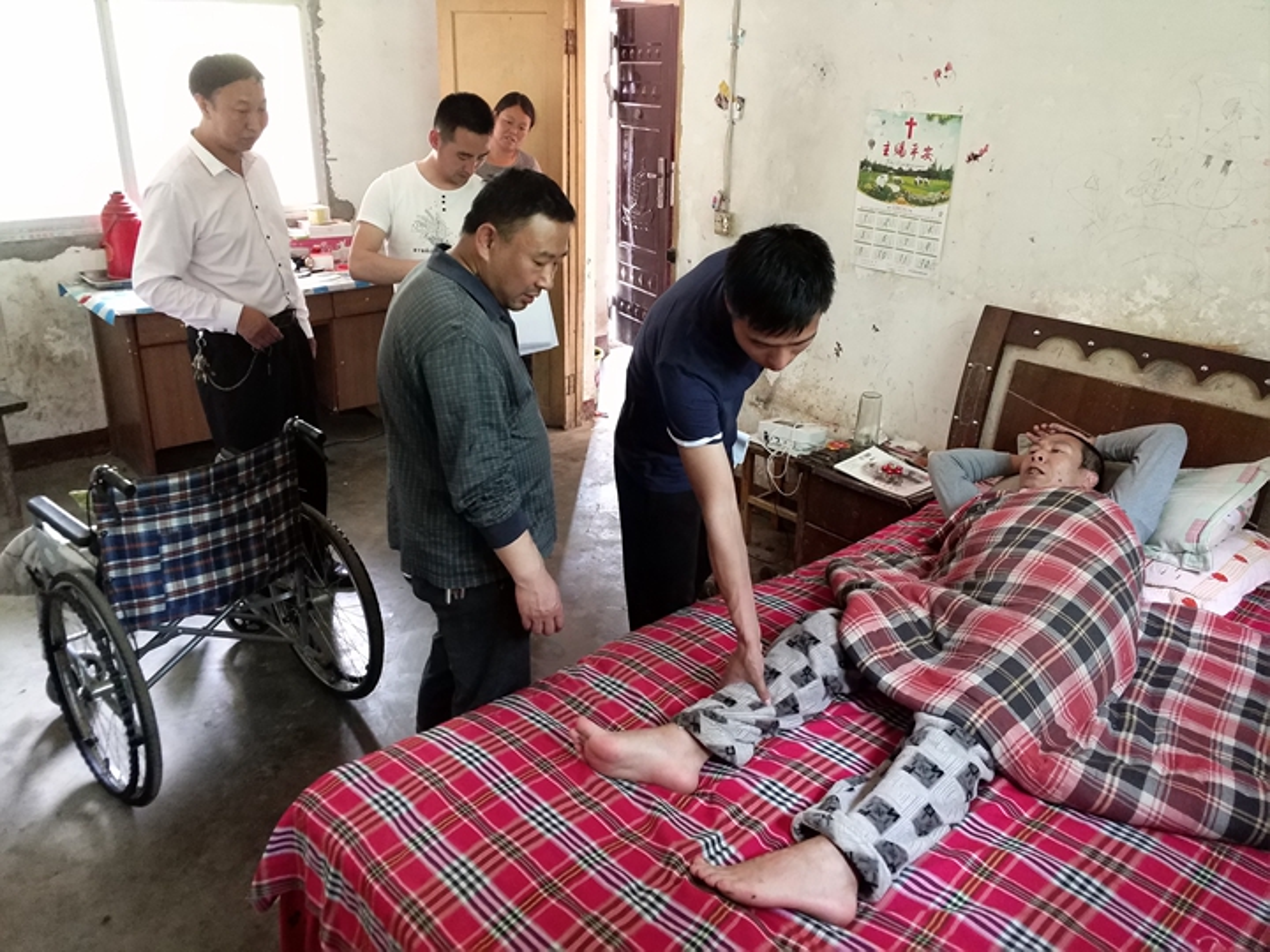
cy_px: 476
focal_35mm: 25
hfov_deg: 69.4
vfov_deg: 54.9
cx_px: 635
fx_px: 917
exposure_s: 1/25
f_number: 1.7
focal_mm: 4.32
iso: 278
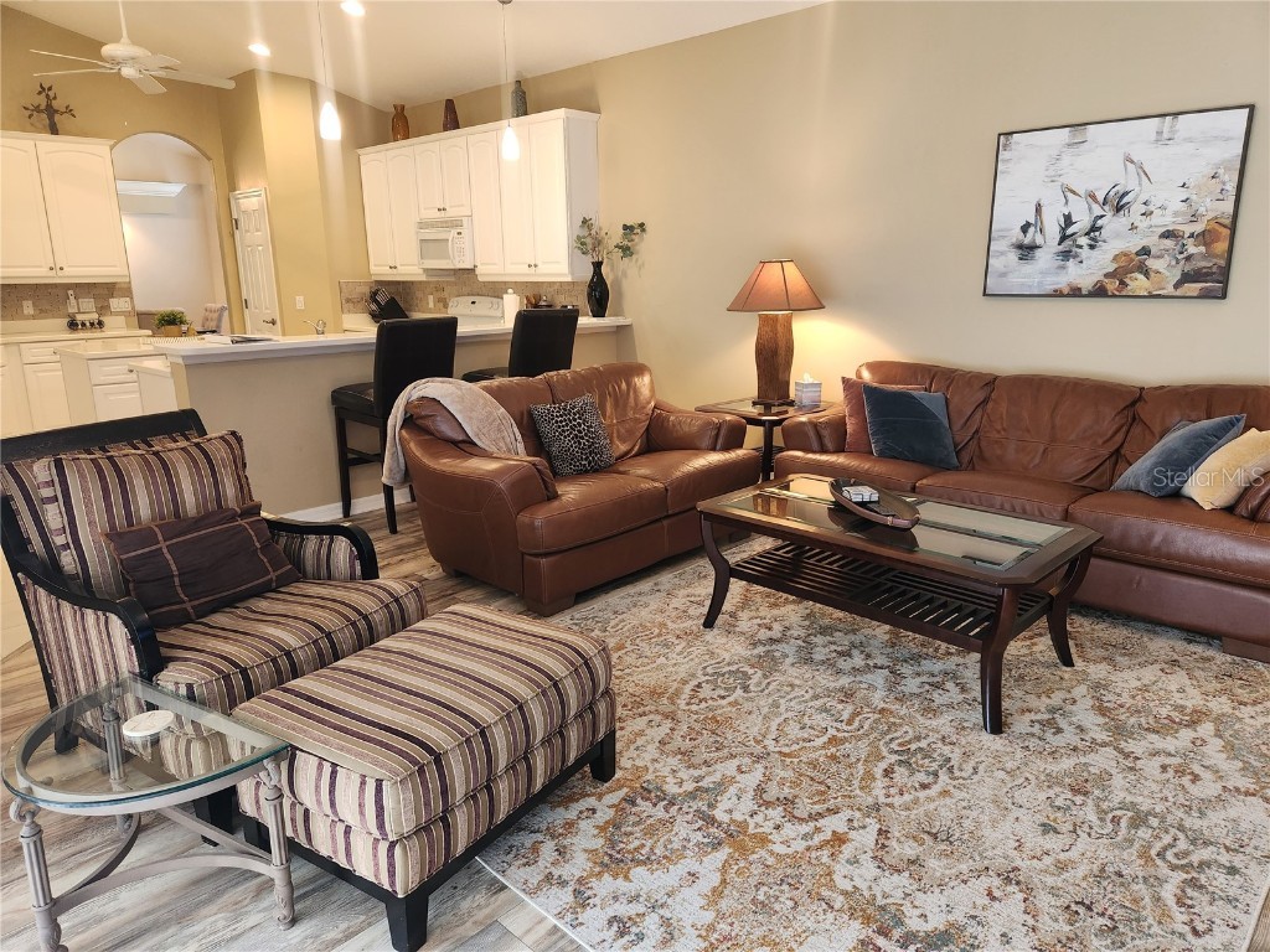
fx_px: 844
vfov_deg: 58.9
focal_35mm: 23
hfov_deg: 73.9
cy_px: 476
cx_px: 635
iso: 320
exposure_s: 1/120
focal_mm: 5.4
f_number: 1.8
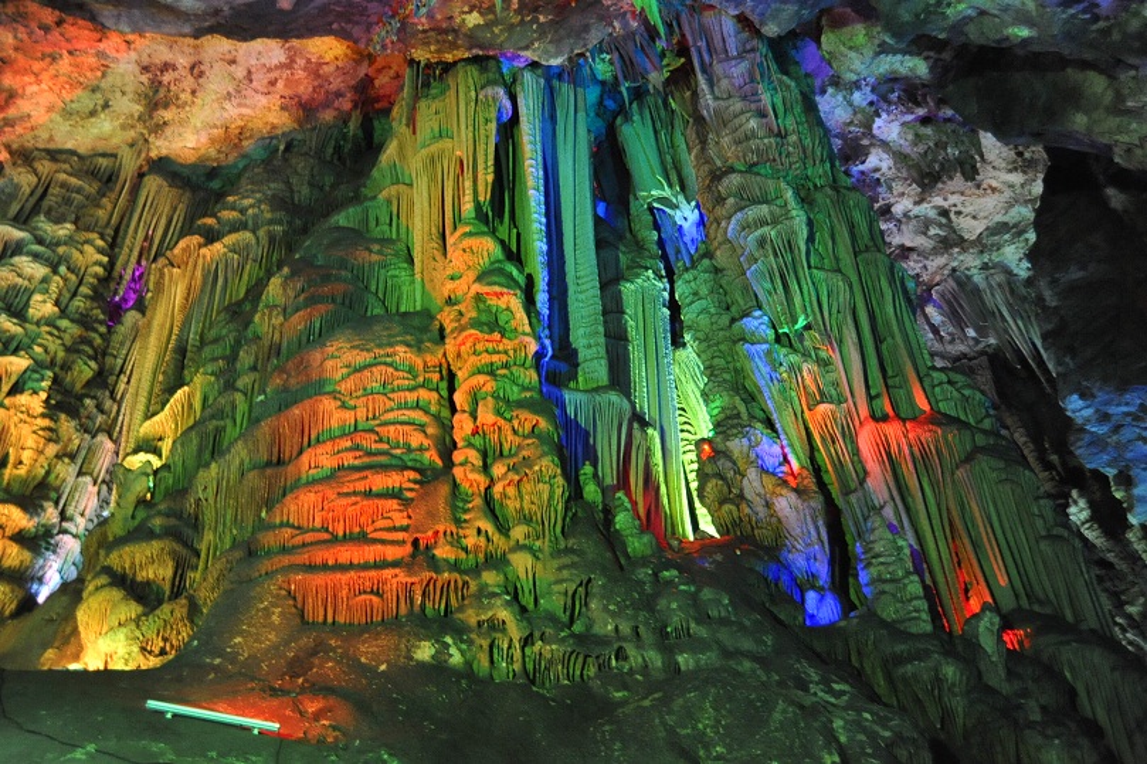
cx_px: 574
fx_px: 956
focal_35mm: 30
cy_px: 382
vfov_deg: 43.6
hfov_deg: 61.9
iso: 6400
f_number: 4.5
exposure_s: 1/13
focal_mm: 30
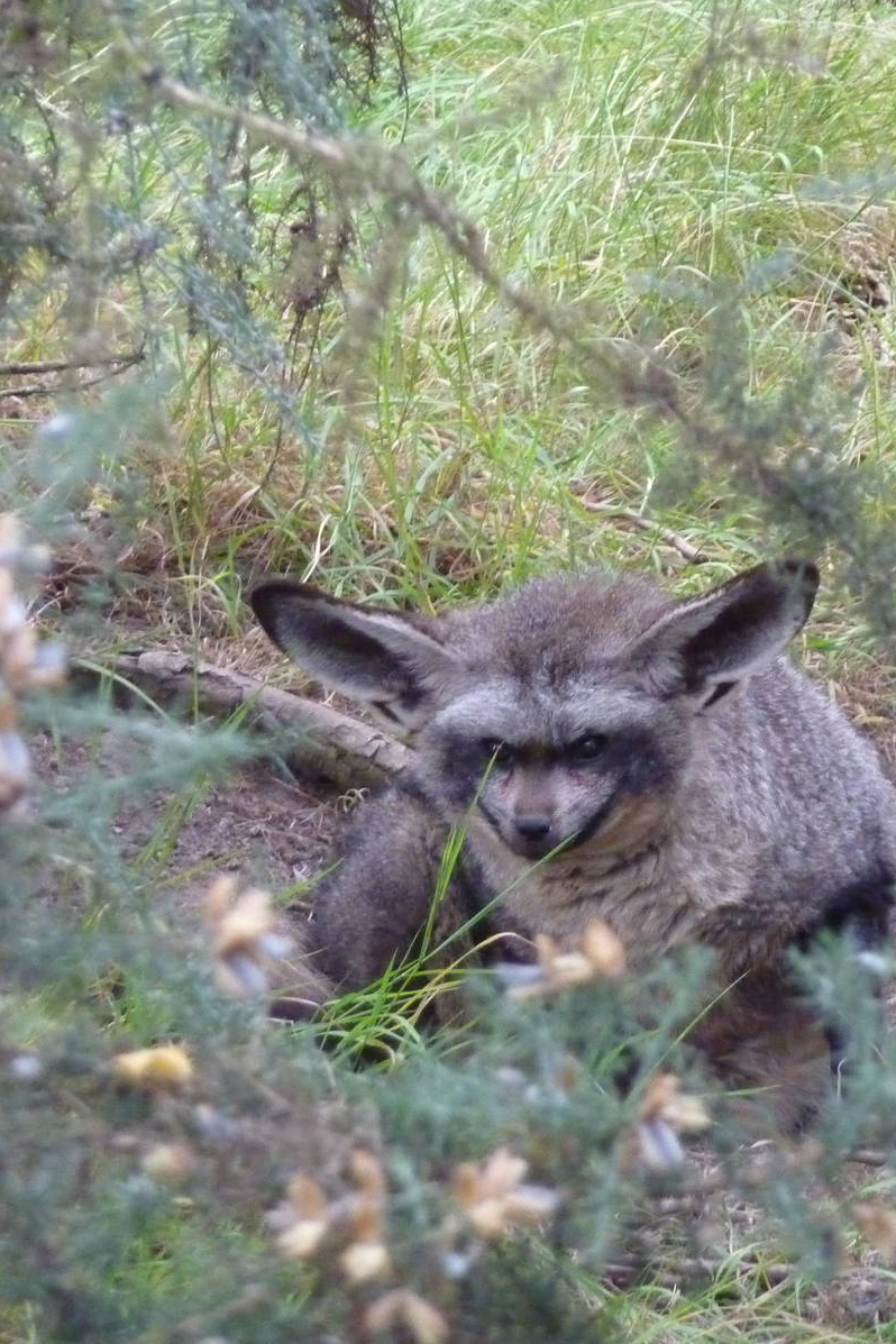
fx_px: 15567
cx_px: 650
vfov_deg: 4.9
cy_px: 673
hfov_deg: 3.3
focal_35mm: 417
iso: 800
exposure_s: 1/100
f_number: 4.9
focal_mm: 49.2
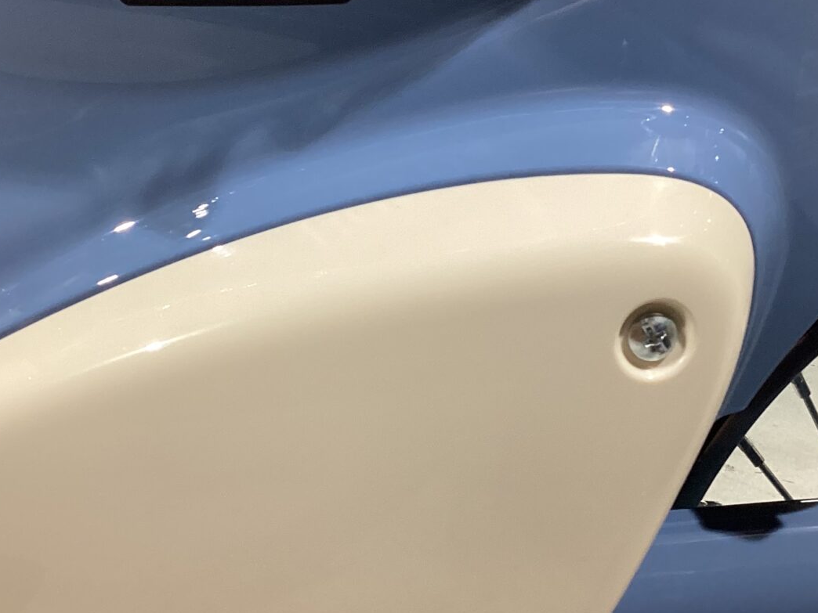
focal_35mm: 57
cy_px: 222
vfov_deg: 25.6
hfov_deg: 33.8
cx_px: 427
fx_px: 1347
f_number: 2.4
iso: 100
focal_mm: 3.3
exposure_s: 1/60
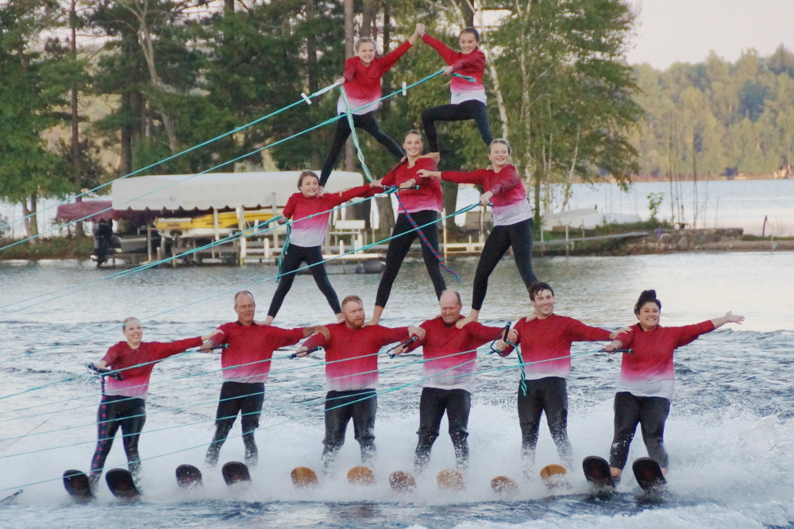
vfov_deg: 5.1
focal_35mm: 270
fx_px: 5953
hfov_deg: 7.6
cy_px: 264
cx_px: 397
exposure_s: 1/320
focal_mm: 180
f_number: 6.3
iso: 1600
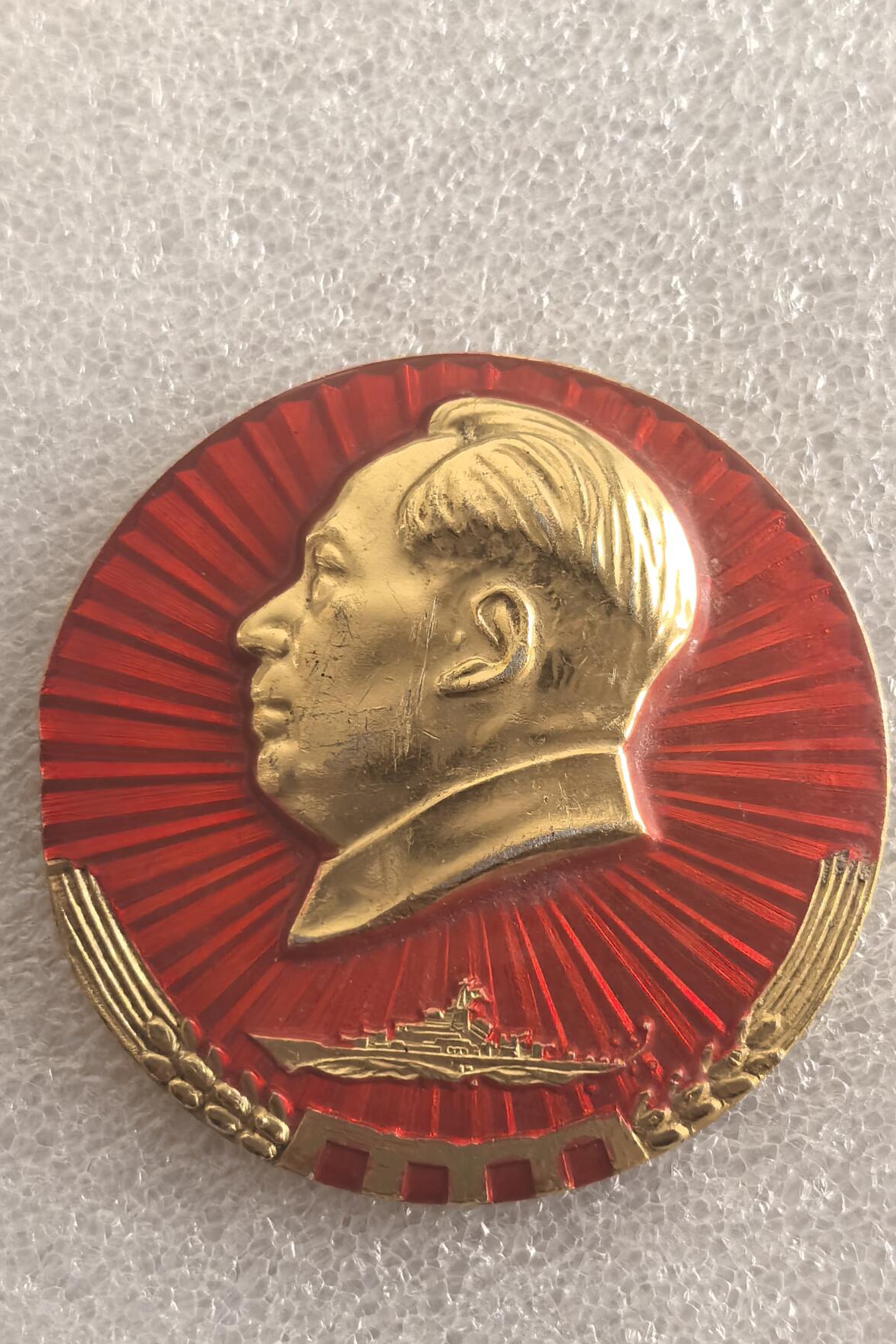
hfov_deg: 25.1
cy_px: 682
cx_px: 495
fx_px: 2015
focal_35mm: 54
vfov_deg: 36.9
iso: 320
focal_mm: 5.75
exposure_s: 1/500
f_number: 2
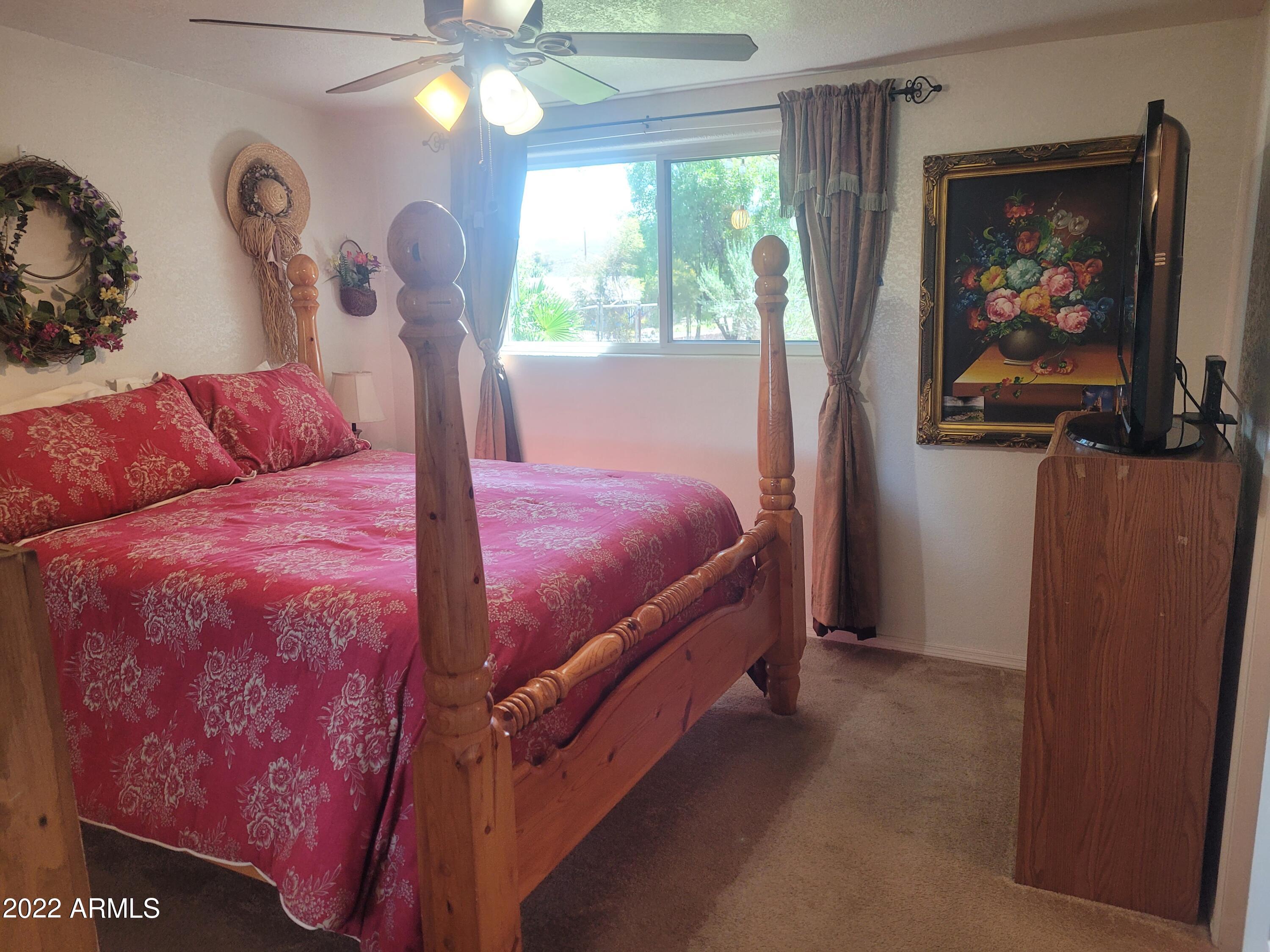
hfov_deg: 67.3
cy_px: 476
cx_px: 635
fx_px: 954
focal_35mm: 26
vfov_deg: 53.1
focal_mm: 5.4
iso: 250
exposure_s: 1/120
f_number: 1.8
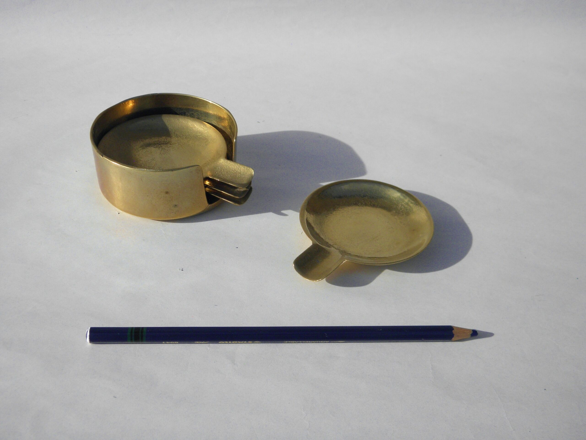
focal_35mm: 41
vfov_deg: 35.1
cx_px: 293
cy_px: 220
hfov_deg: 45.8
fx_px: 694
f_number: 7.6
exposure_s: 1/250
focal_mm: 7.5
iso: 125
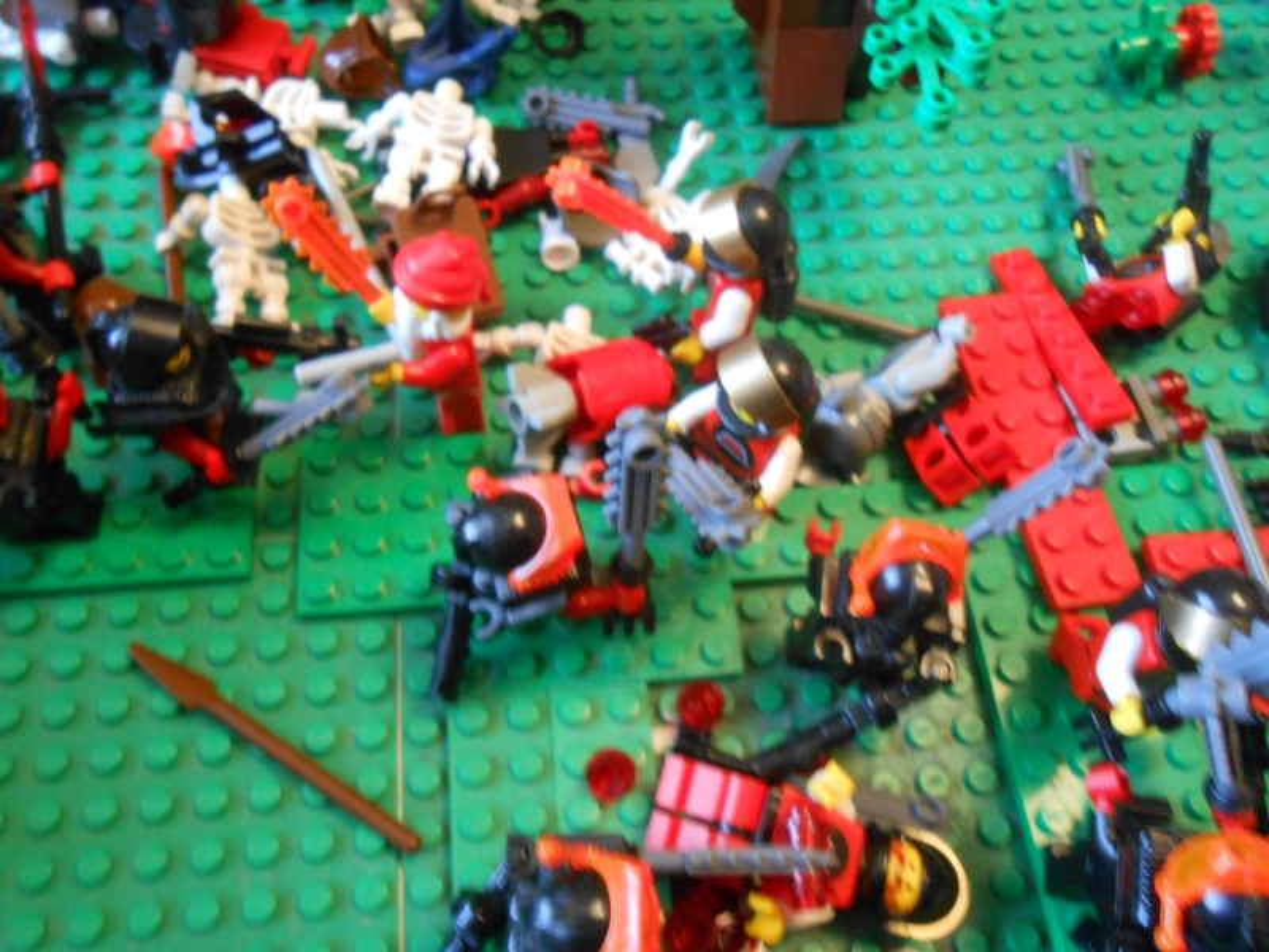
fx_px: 1100
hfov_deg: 60.0
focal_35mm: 30
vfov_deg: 46.8
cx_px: 634
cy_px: 476
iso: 400
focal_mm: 5.3
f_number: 3.8
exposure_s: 1/2.5
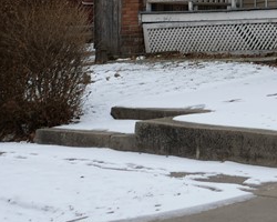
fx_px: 1181
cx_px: 456
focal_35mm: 144
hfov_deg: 12.5
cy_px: -129
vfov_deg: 10.3
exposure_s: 1/200
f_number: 5
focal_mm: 18
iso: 200
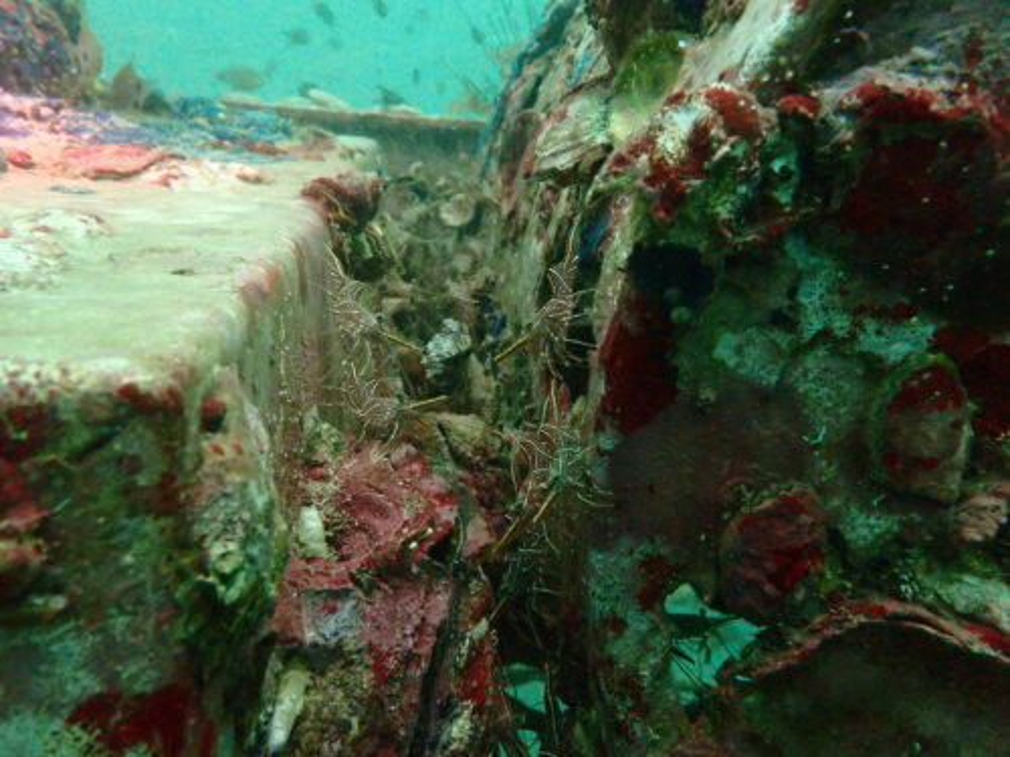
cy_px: 378
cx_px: 505
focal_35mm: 25
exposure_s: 1/60
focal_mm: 4.5
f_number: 2.8
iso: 1000
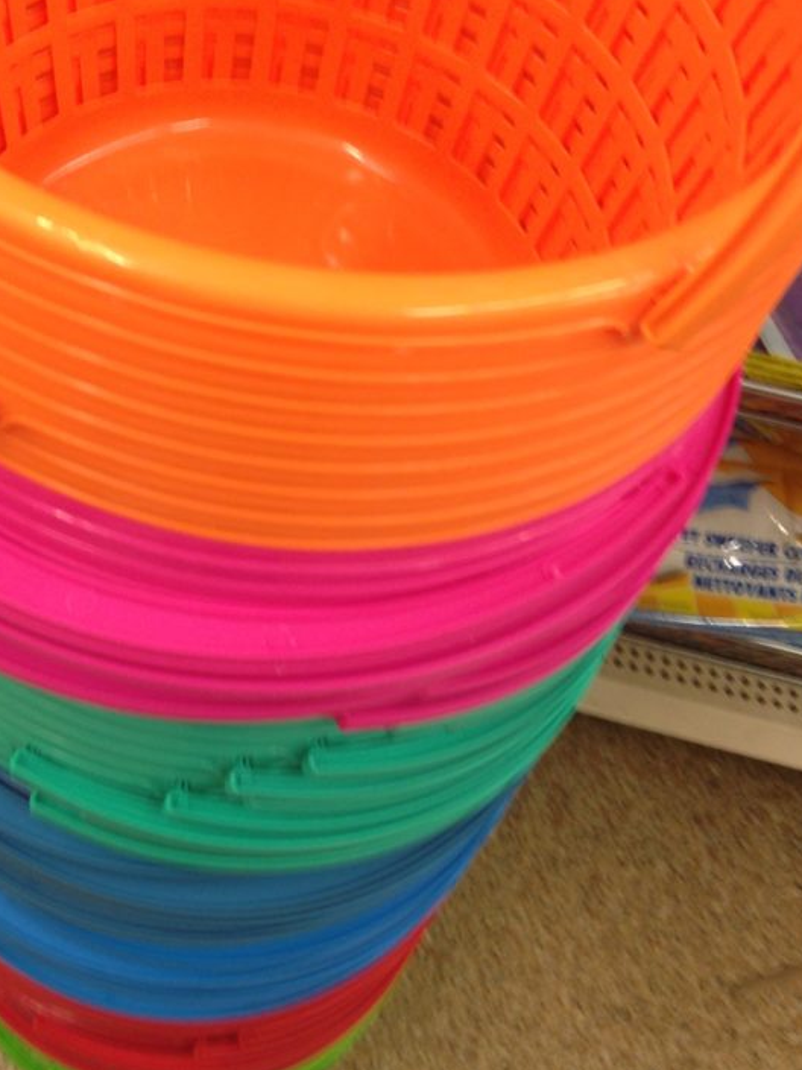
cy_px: 348
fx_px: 1483
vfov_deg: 39.1
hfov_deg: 30.0
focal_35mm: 48
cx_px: 261
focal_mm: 4.12
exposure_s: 1/20
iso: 80
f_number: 2.4
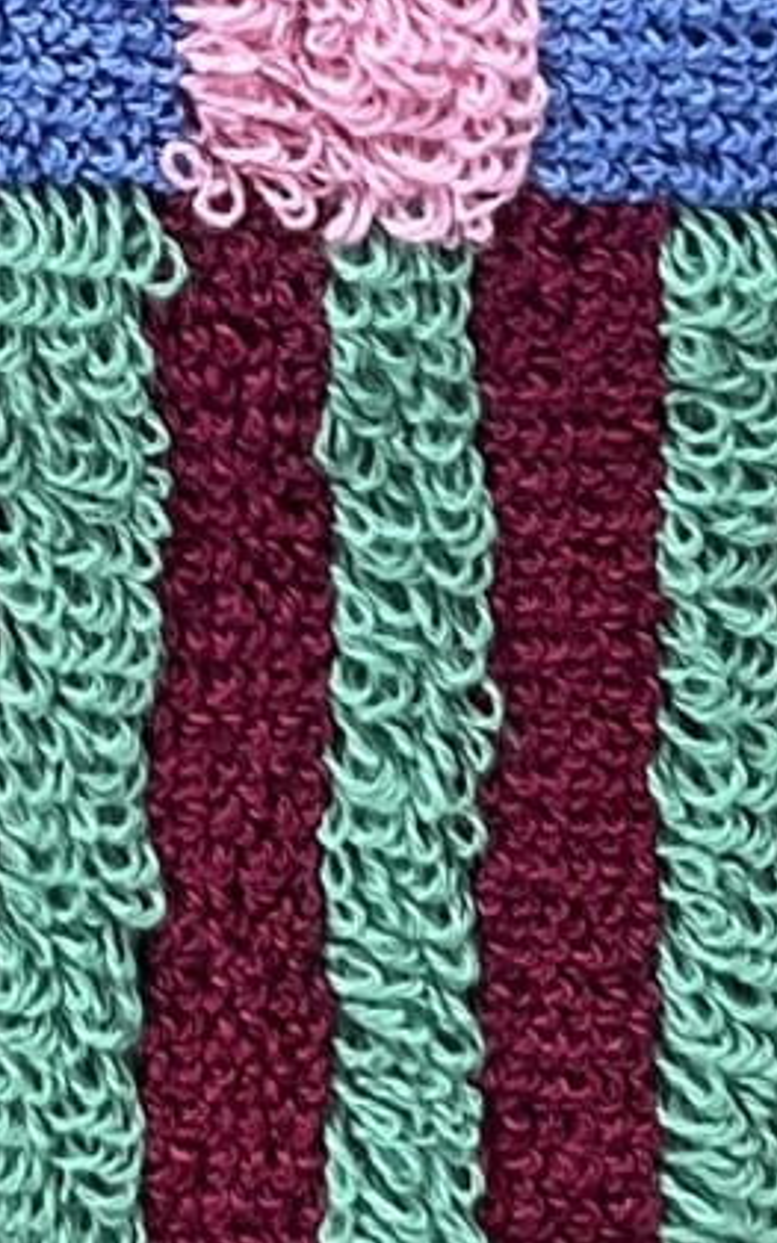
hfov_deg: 9.6
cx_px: -148
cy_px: -77
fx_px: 4542
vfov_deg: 15.2
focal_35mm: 134
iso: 125
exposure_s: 1/66
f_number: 1.5
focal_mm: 5.7
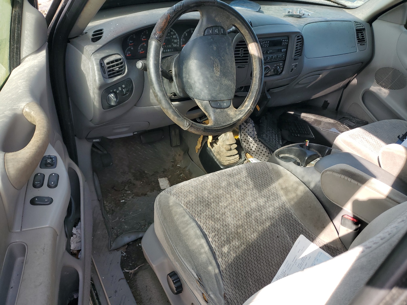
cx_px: 204
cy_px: 152
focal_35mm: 26
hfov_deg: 67.3
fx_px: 306
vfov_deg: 53.1
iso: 50
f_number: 1.5
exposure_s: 1/455
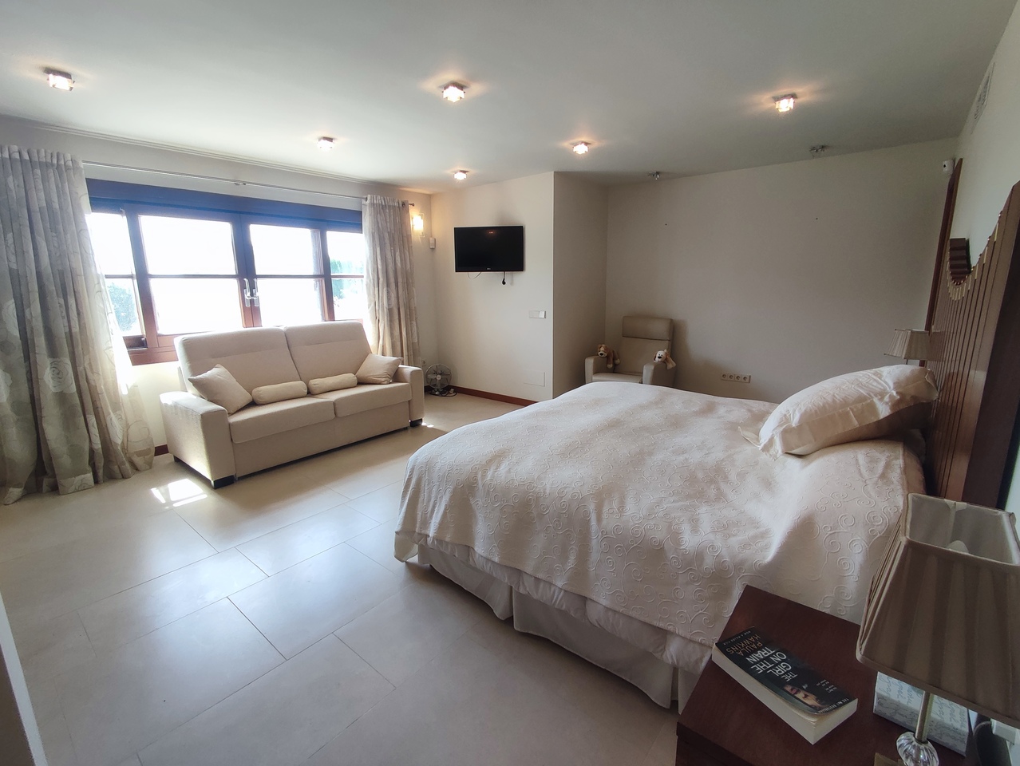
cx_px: 510
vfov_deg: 78.2
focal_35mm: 16
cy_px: 383
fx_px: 472
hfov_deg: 94.5
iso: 69
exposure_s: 1/100
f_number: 2.2
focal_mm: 1.65
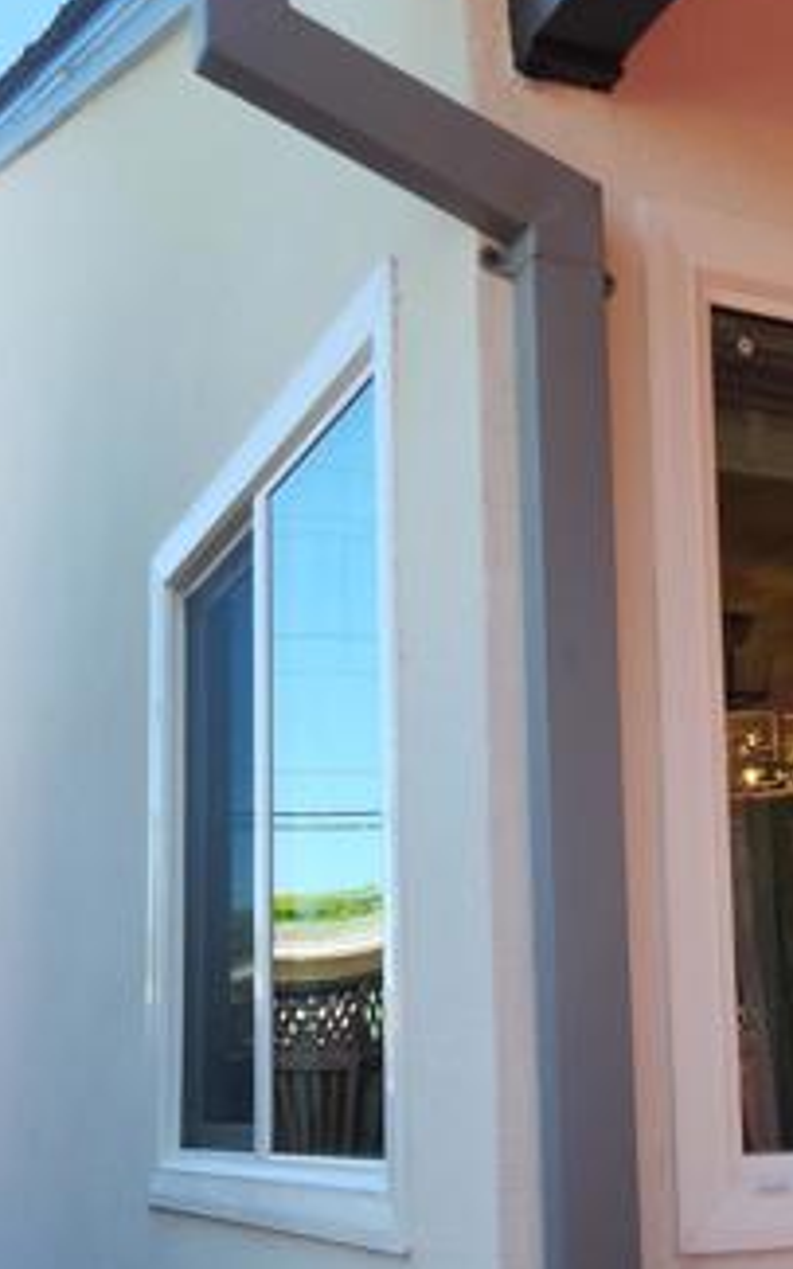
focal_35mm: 48
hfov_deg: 26.8
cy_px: 879
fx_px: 1661
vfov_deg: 41.1
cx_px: 492
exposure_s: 1/264
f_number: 1.8
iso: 20
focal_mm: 5.4
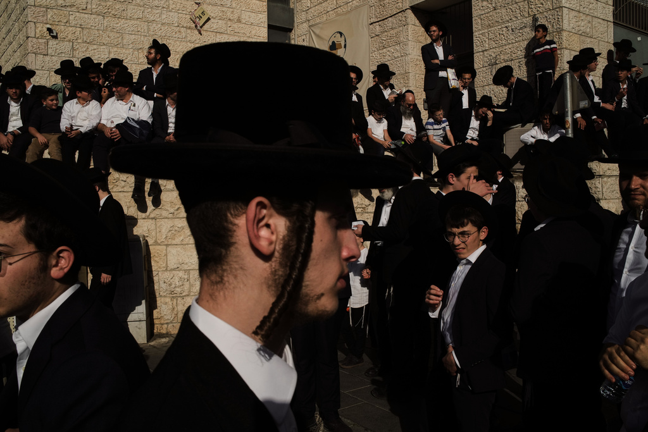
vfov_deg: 37.9
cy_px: 216
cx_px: 324
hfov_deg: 54.4
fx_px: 630
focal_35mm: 35
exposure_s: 1/1600
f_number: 16
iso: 500
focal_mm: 35
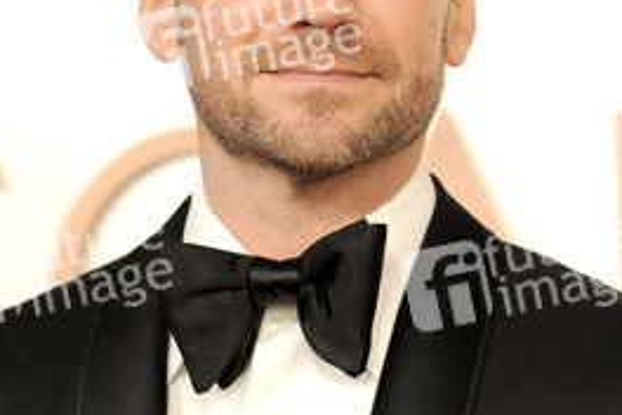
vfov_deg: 4.9
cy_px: 158
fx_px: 4837
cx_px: 310
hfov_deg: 7.4
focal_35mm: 280
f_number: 6.3
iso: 2000
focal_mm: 185
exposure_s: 1/160
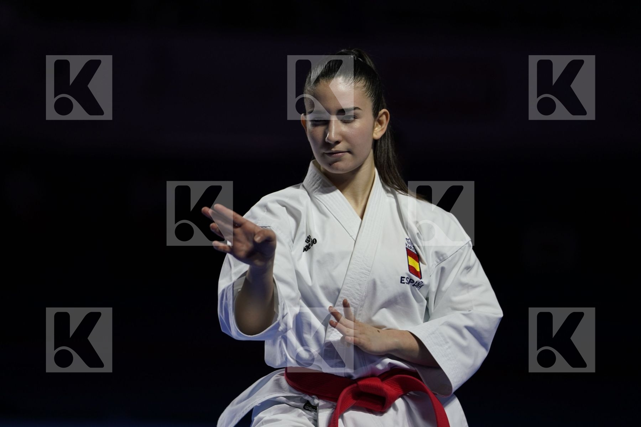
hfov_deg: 10.3
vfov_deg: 6.9
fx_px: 3561
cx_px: 320
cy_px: 214
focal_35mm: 200
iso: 400
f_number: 2.8
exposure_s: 1/500
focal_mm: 200
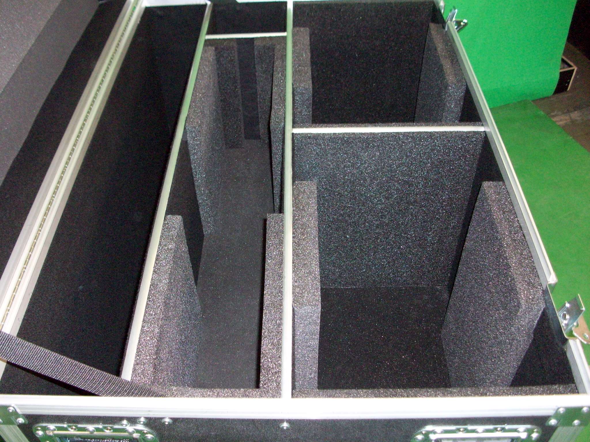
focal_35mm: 34
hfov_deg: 54.0
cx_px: 295
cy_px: 221
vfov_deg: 41.8
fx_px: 580
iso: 200
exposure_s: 1/30
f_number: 2.8
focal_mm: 5.7
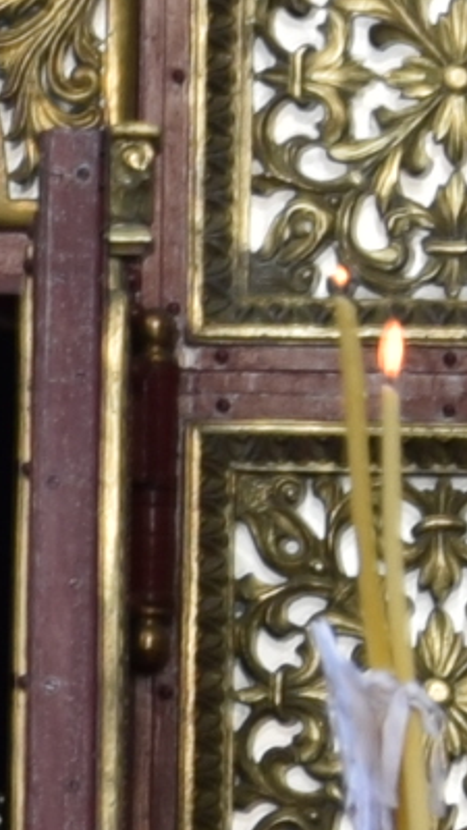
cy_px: 1311
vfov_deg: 2.4
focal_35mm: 883
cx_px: -1384
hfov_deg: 1.4
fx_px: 19439
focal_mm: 50
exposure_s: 1/100
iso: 100
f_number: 5
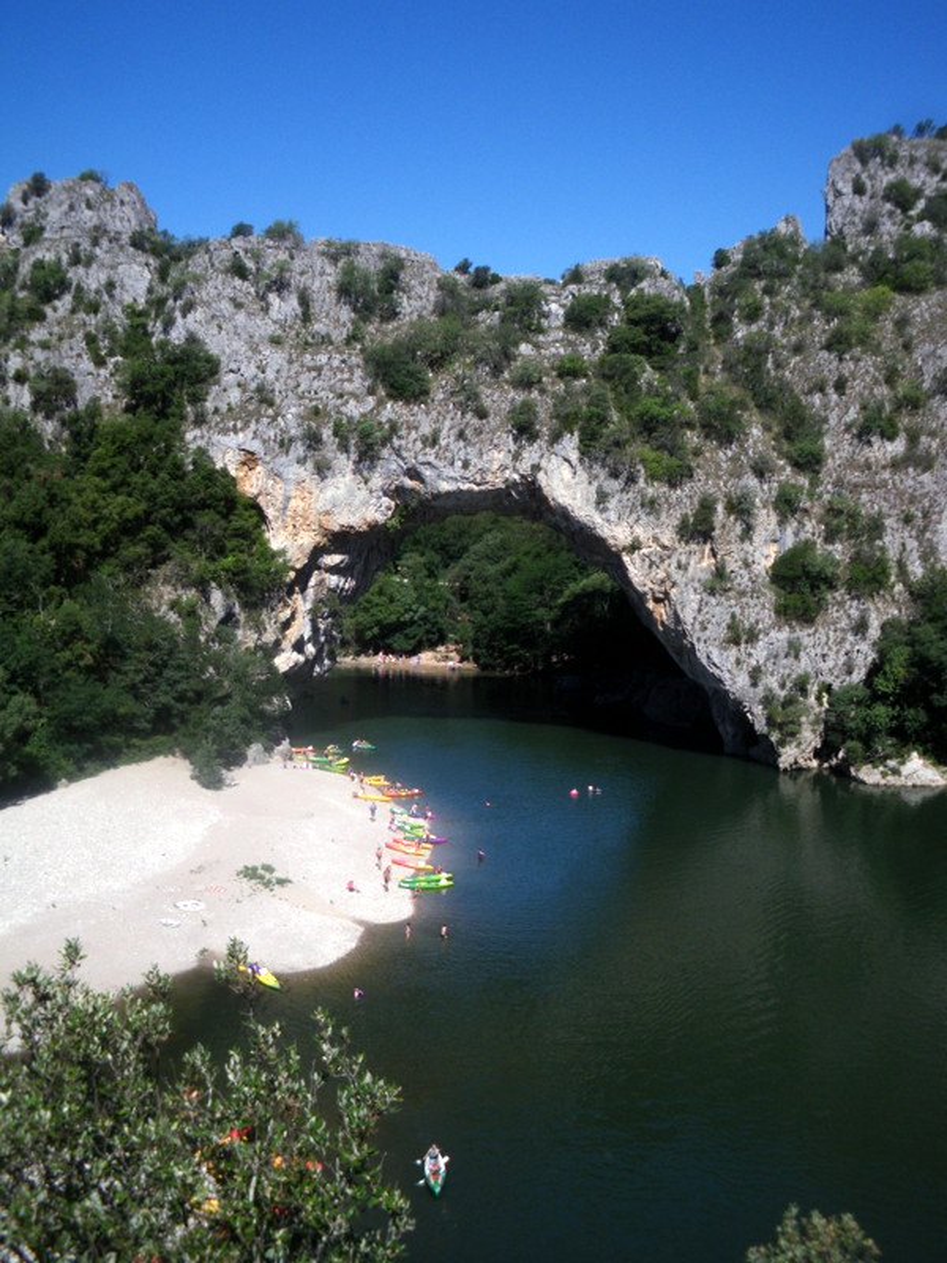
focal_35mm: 36
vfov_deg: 51.4
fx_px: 1313
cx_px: 474
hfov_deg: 39.7
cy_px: 632
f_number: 5.4
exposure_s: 1/640
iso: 80
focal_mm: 6.3
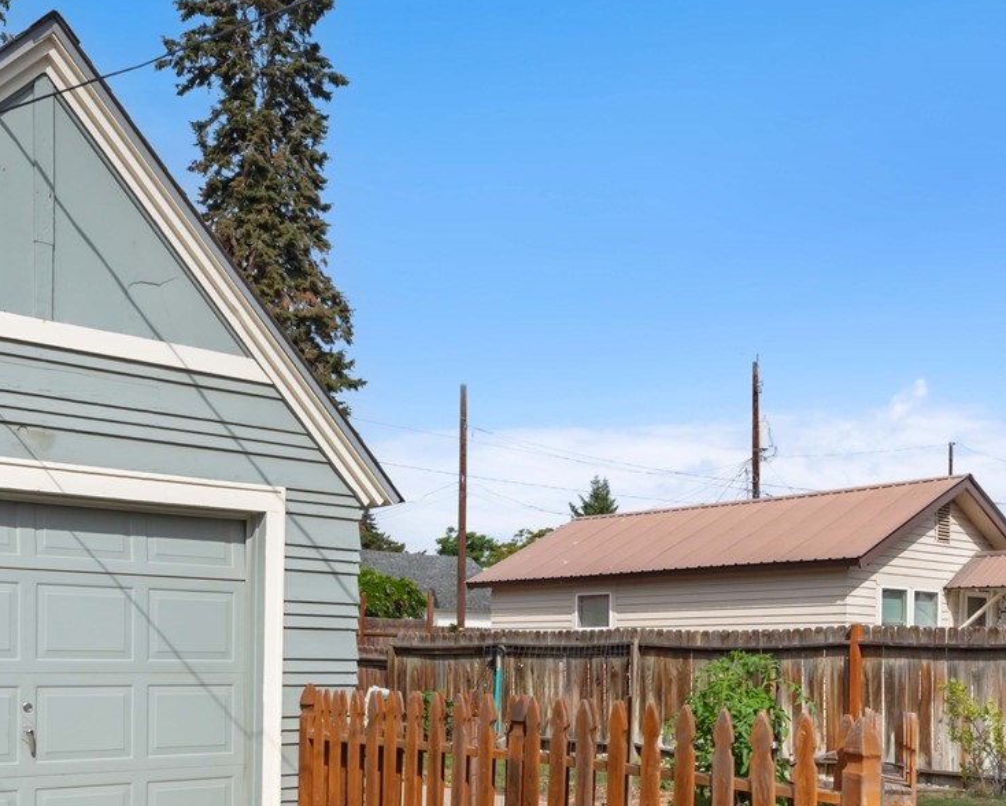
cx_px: 413
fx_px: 1162
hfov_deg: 46.6
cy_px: 649
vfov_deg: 36.9
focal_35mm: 39
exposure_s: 1/2000
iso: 100
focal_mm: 18
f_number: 7.1
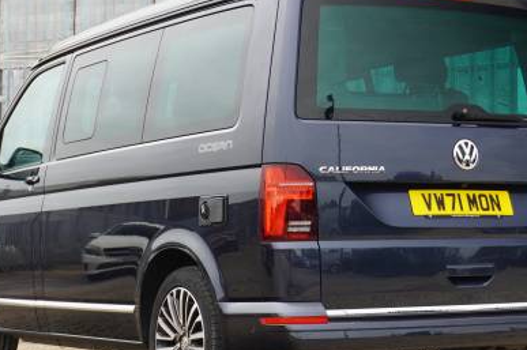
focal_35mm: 102
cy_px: 189
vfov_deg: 13.4
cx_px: 287
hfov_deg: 20.1
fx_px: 1489
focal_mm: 41
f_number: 5.6
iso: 400
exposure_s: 1/90
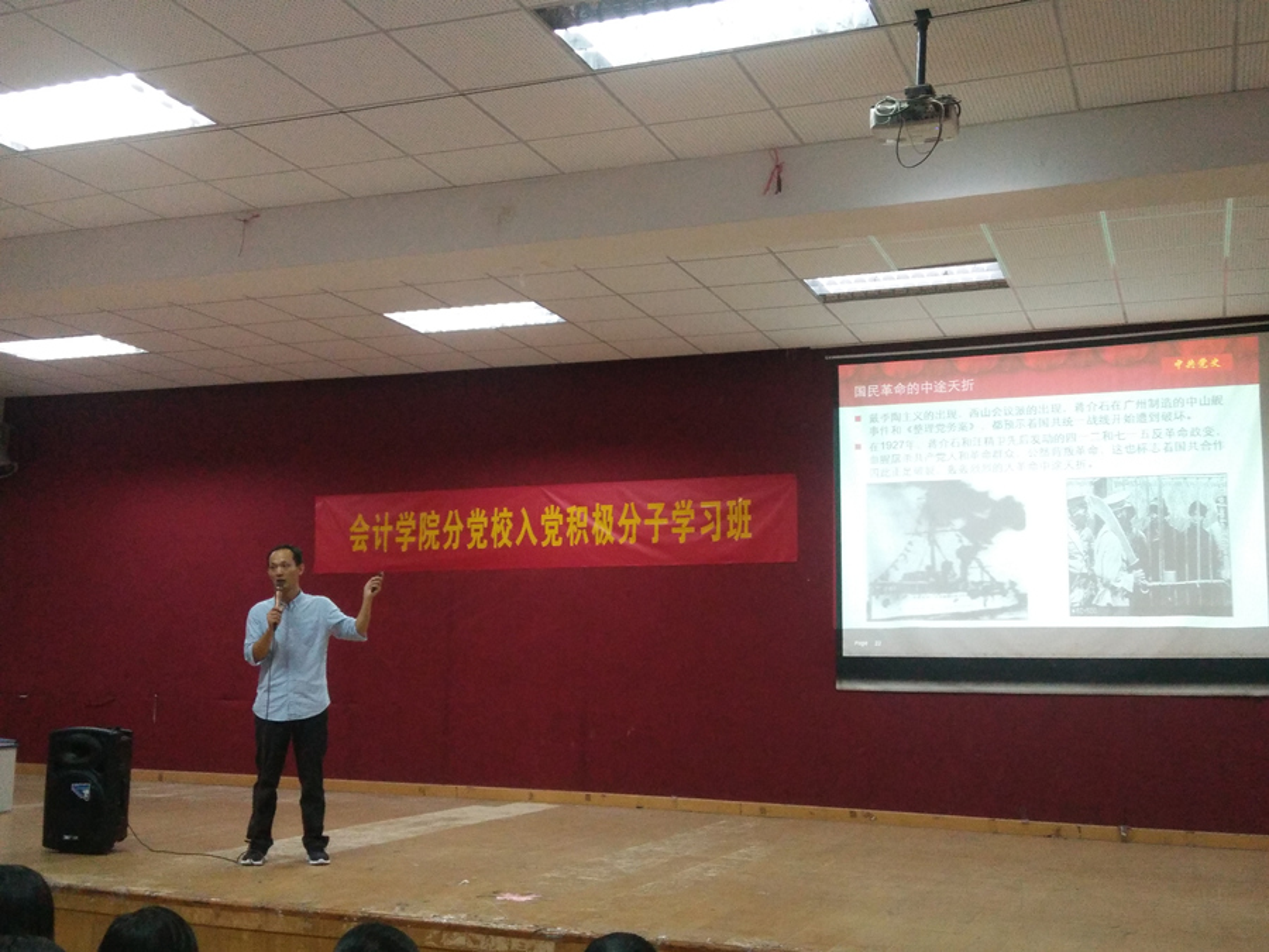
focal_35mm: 21
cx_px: 634
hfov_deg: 79.0
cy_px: 476
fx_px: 770
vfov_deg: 63.4
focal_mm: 3.66
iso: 309
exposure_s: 1/33.3
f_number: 2.2
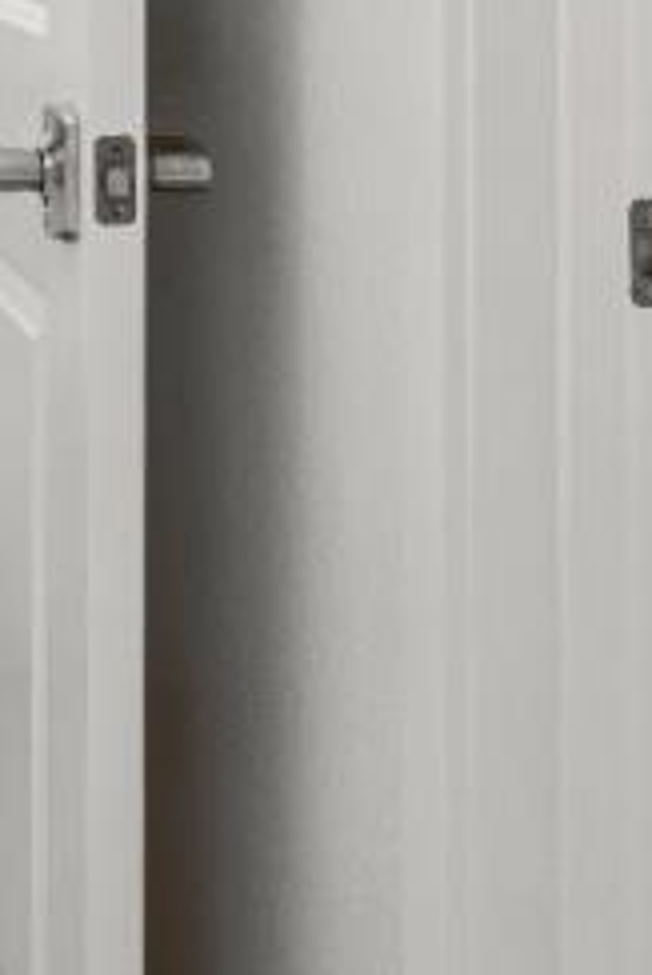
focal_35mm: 86
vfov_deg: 22.1
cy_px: -156
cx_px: -464
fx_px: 2333
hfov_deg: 14.3
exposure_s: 1/10
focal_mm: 14
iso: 100
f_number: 10
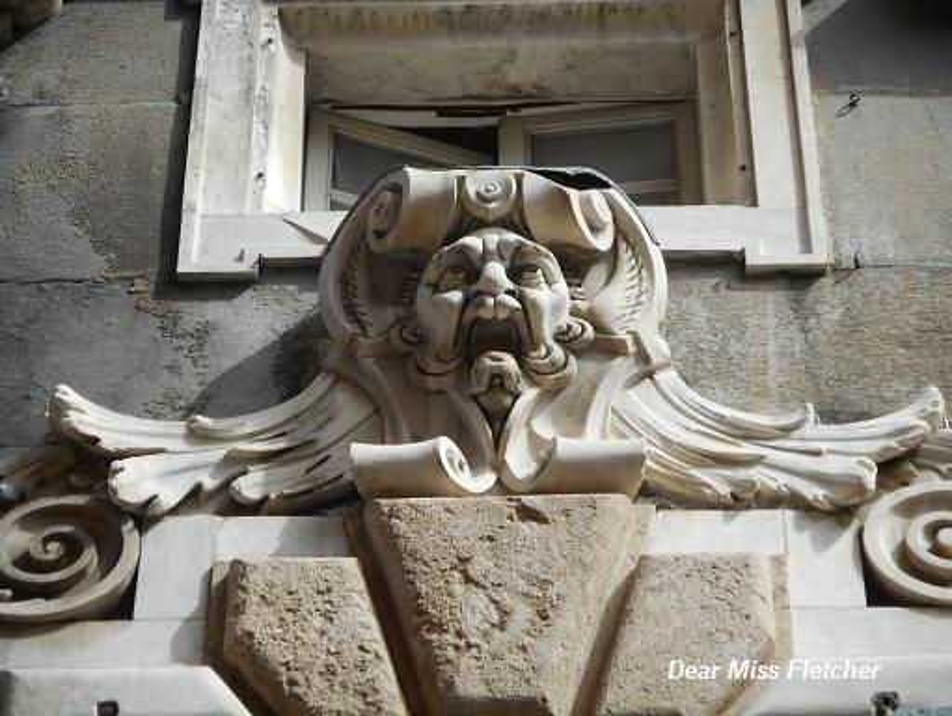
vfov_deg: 9.7
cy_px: 358
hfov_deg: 12.9
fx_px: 4211
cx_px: 476
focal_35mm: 153
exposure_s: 1/125
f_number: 6.2
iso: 80
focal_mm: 27.4
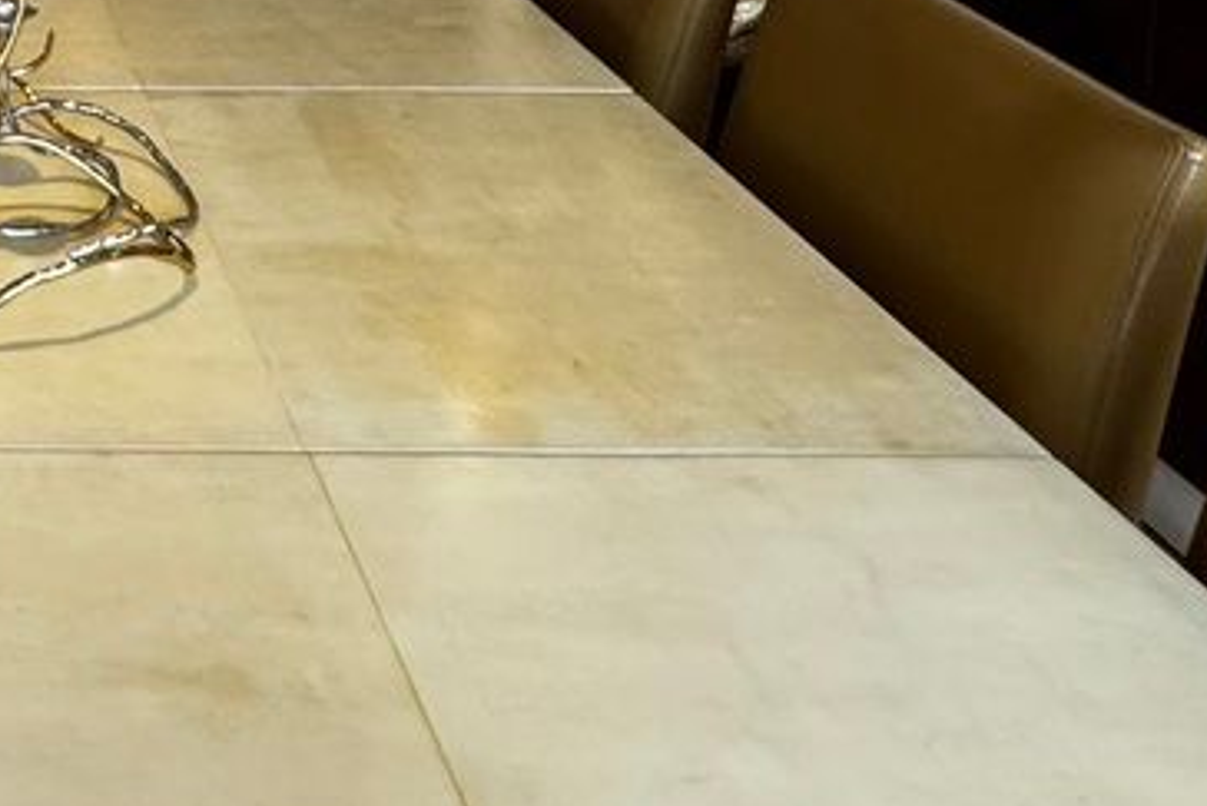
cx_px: -169
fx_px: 1610
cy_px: -471
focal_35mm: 48
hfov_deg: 34.5
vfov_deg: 22.1
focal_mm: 2.22
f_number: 2.2
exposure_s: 1/120
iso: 320
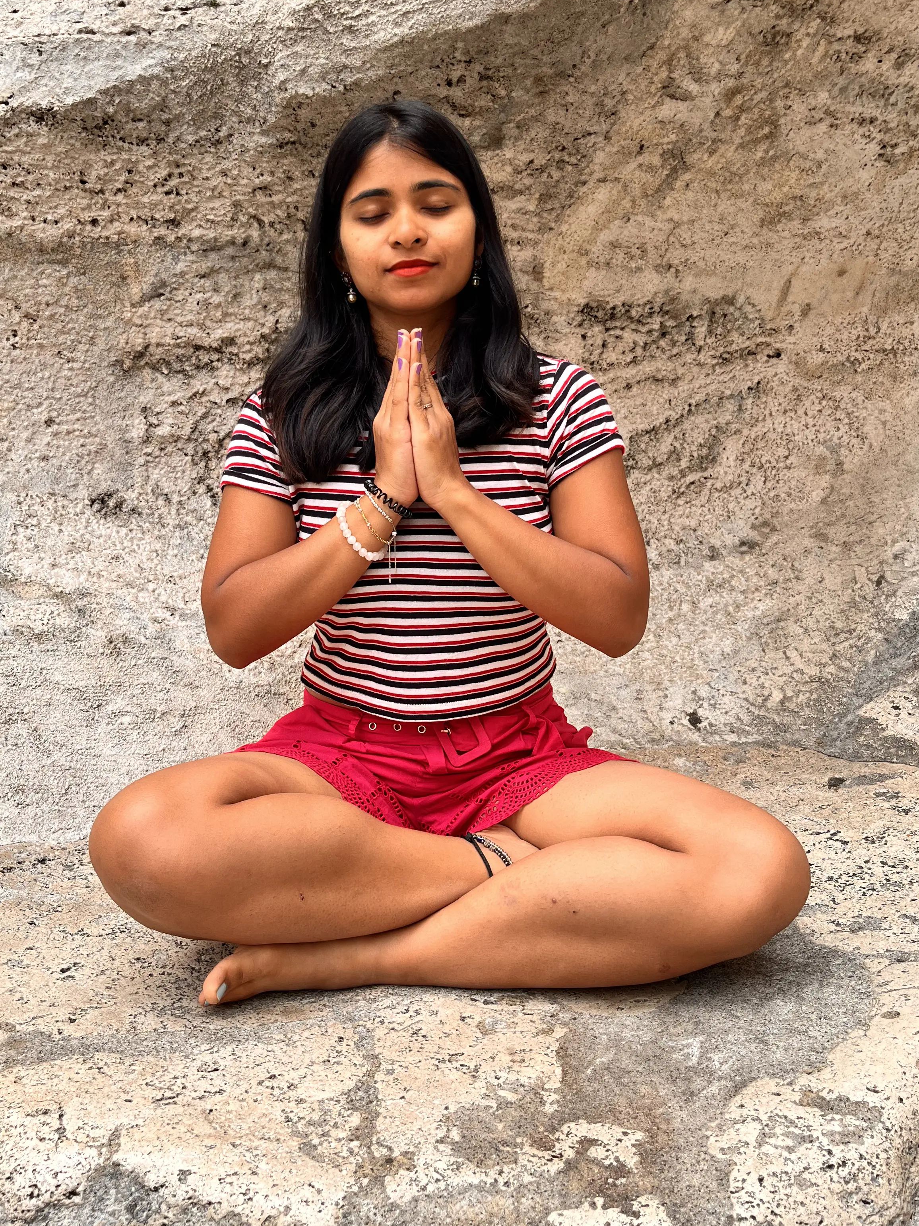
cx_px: 442
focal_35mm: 34
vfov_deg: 53.9
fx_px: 1204
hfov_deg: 41.8
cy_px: 548
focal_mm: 5.1
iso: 32
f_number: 1.6
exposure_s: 1/138
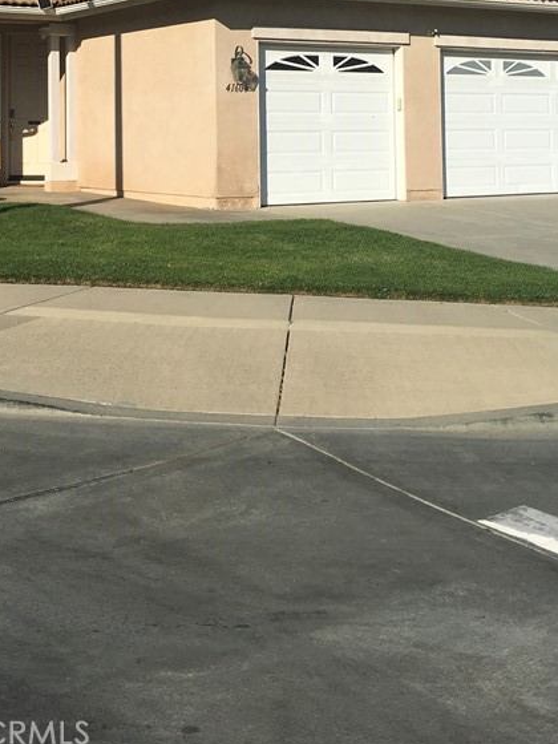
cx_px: 187
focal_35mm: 53
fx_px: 1139
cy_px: 72
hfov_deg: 27.4
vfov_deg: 34.2
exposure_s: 1/3205
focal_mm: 4.15
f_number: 2.2
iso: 25
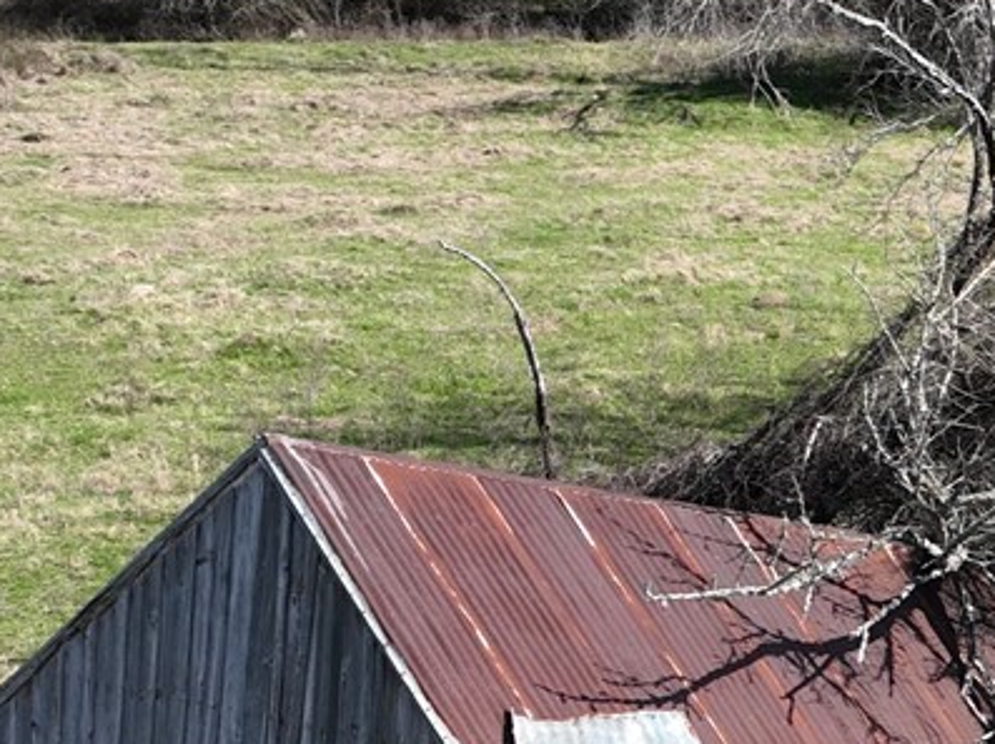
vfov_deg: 11.7
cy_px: 886
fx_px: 3561
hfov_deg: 14.1
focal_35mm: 124
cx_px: 1781
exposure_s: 1/1600
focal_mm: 12.29
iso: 110
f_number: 2.8
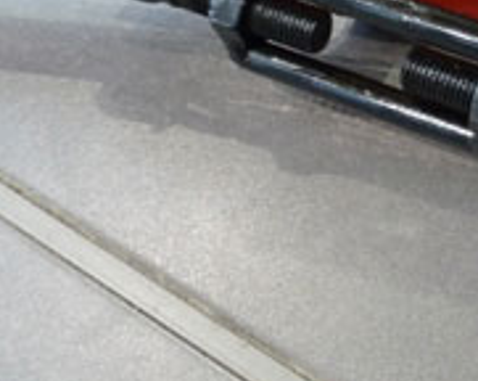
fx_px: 1031
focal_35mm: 73
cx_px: 404
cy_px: 70
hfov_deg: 25.5
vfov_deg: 20.6
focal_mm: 4.8
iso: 400
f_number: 2.8
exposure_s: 1/15
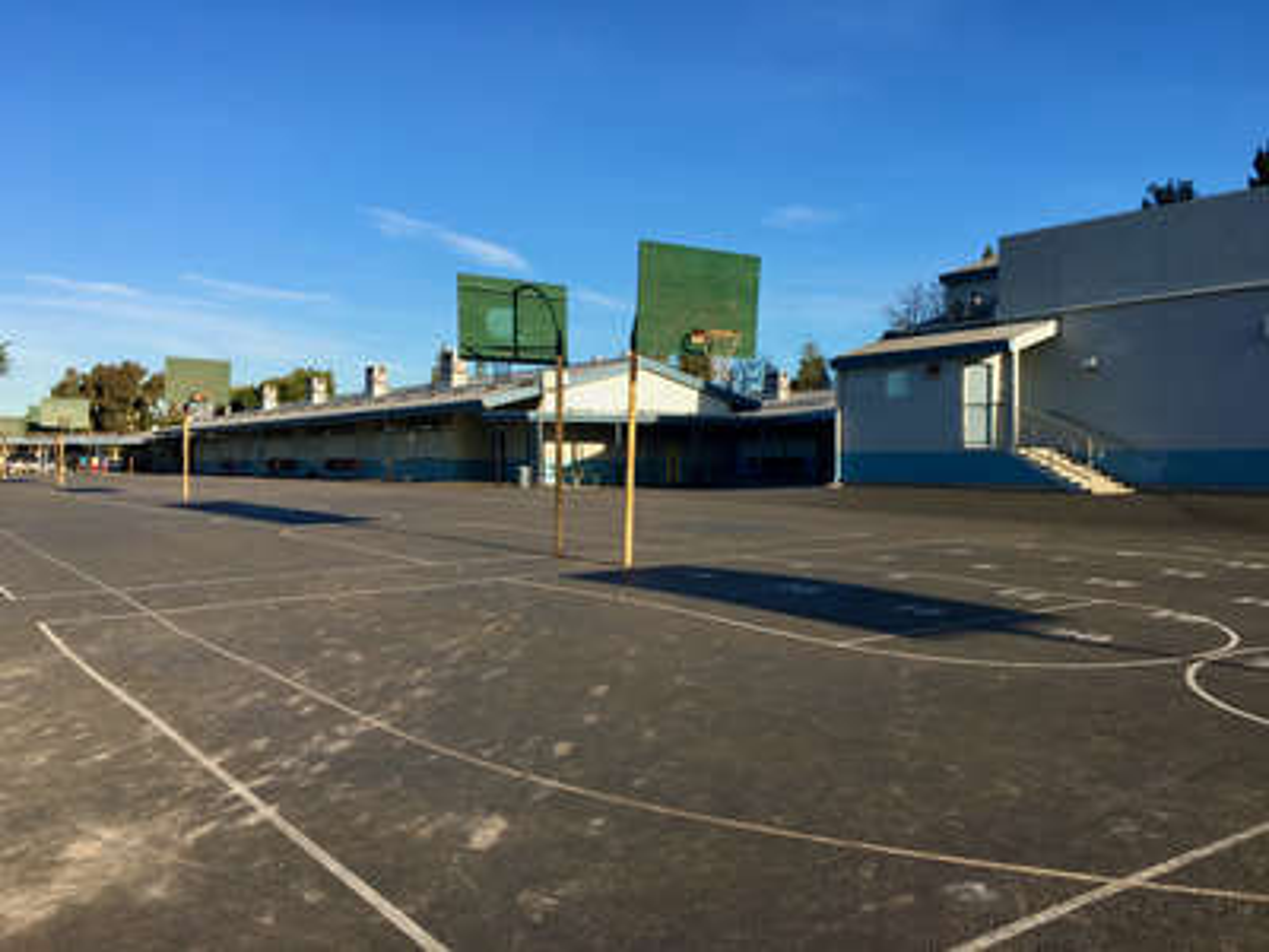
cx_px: 634
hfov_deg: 61.7
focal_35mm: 29
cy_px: 476
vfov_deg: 48.2
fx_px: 1063
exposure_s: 1/1012
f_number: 2.2
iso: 25
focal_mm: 4.15
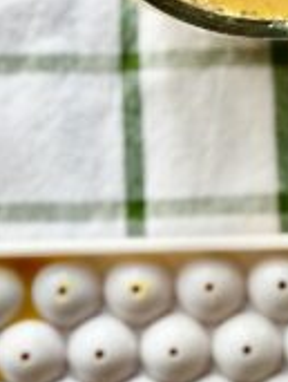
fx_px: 1547
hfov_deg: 10.5
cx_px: 343
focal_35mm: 140
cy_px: 161
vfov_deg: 14.1
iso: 80
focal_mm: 6.86
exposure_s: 1/161
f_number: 1.78
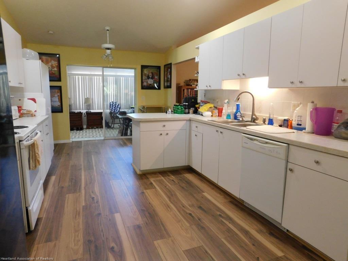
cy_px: 130
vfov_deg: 58.9
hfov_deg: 73.9
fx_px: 231
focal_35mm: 23
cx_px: 174
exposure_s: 1/30
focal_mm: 4
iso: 400
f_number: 3
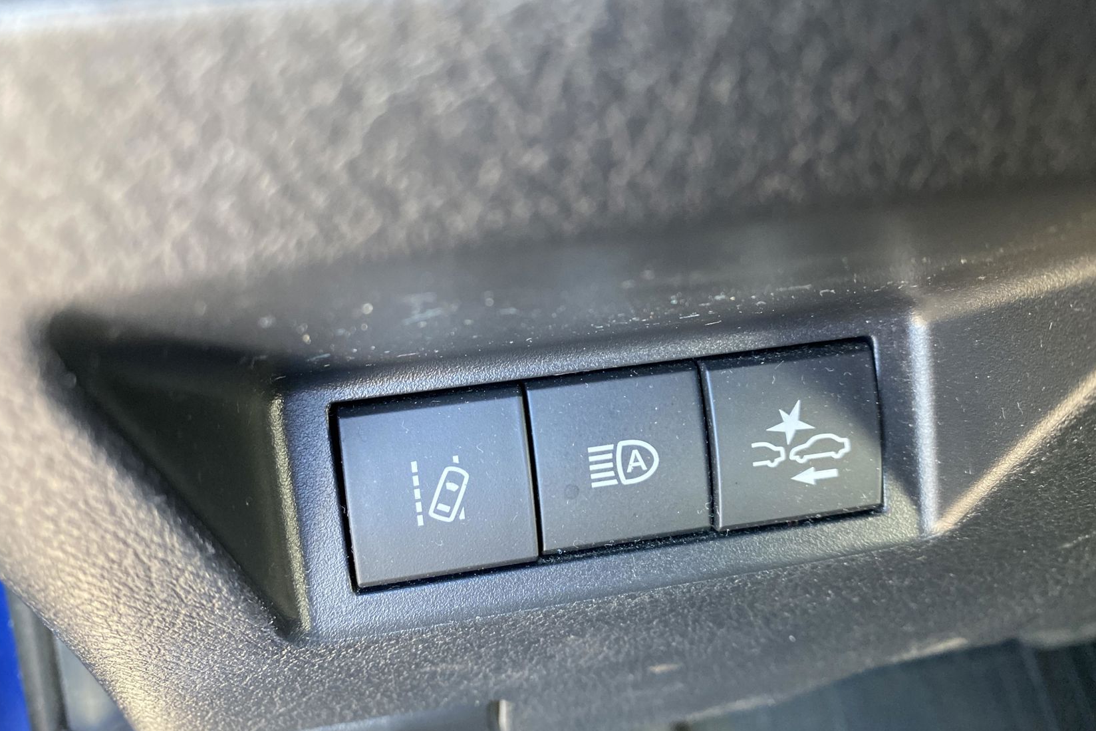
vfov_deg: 46.4
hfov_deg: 65.5
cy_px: 351
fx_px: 852
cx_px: 557
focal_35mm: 28
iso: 400
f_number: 1.8
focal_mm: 4.25
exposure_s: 1/60
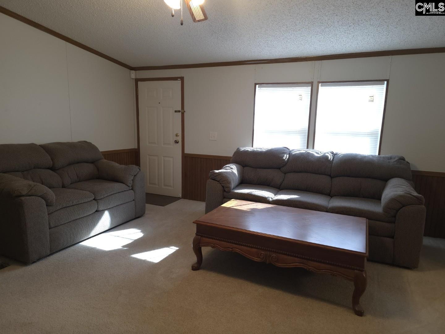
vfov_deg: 58.9
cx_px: 222
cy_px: 167
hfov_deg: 73.9
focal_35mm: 23
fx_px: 296
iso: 500
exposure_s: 1/195
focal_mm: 6.3
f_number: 1.7
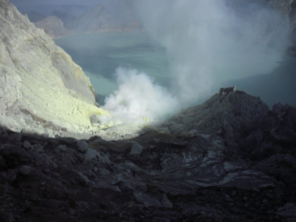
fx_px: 325
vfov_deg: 37.7
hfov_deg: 49.0
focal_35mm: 38
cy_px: 111
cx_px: 148
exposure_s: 1/640
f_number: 8
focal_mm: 6.2
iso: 100
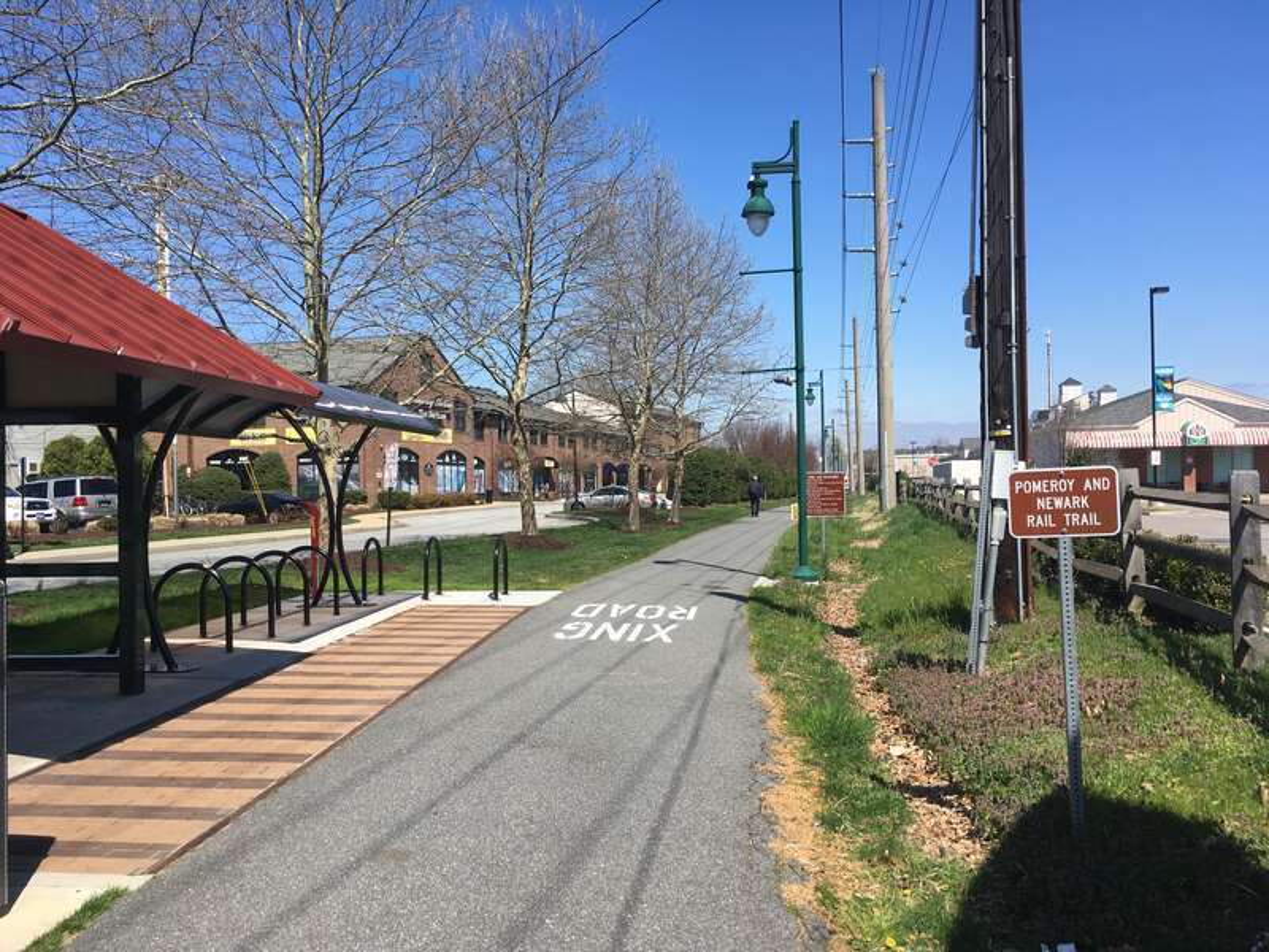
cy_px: 476
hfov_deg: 61.7
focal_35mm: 29
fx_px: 1063
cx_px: 634
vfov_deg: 48.2
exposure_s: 1/1479
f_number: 2.2
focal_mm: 4.15
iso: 25
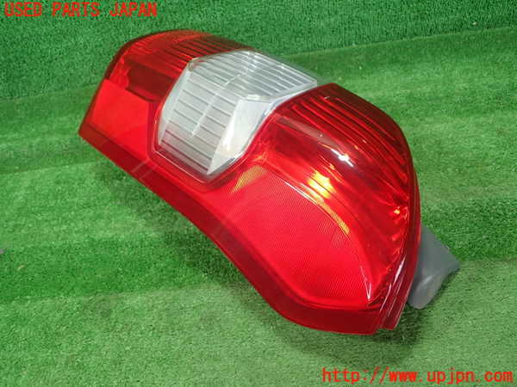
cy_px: 194
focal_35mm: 30
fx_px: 448
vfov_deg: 46.8
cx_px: 258
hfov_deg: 60.0
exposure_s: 1/125
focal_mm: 5.5
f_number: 2.3
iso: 250
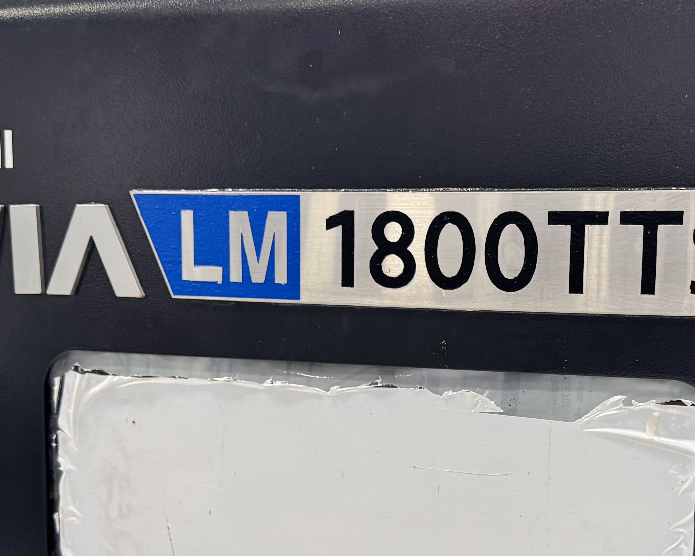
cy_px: 460
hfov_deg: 31.7
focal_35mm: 59
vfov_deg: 25.3
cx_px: 460
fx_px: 1213
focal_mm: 6.76
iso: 200
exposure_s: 1/75
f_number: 1.78
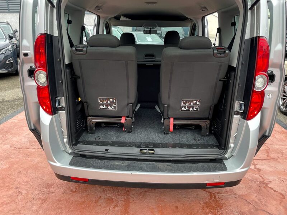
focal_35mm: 26
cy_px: 108
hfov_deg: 67.3
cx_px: 144
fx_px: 216
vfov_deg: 53.1
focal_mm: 4.2
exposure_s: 1/121
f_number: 1.6
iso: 40
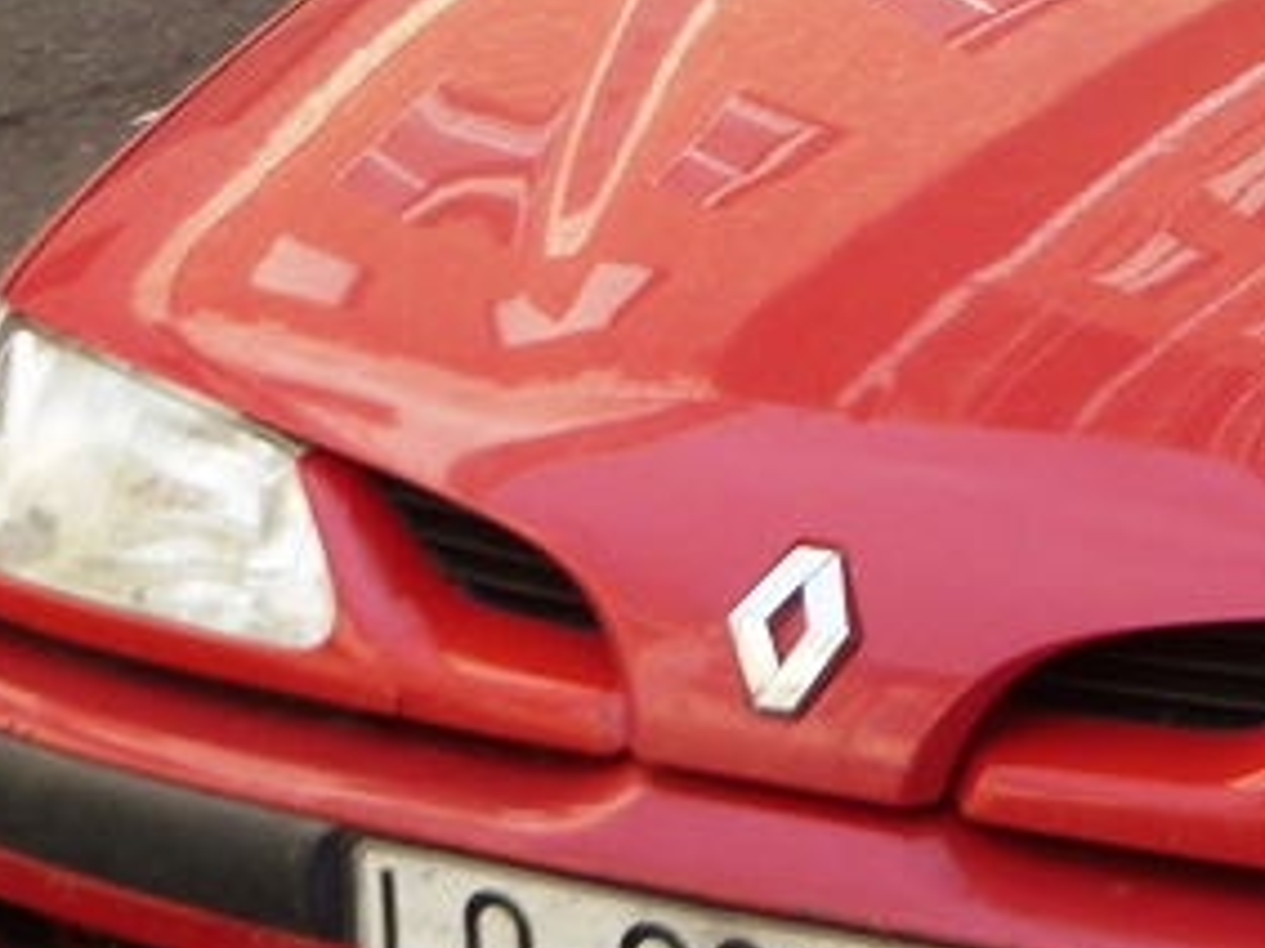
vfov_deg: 12.0
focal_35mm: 123
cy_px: 192
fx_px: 4493
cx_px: 1368
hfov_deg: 15.6
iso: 80
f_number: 3.6
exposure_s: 1/160
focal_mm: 6.1
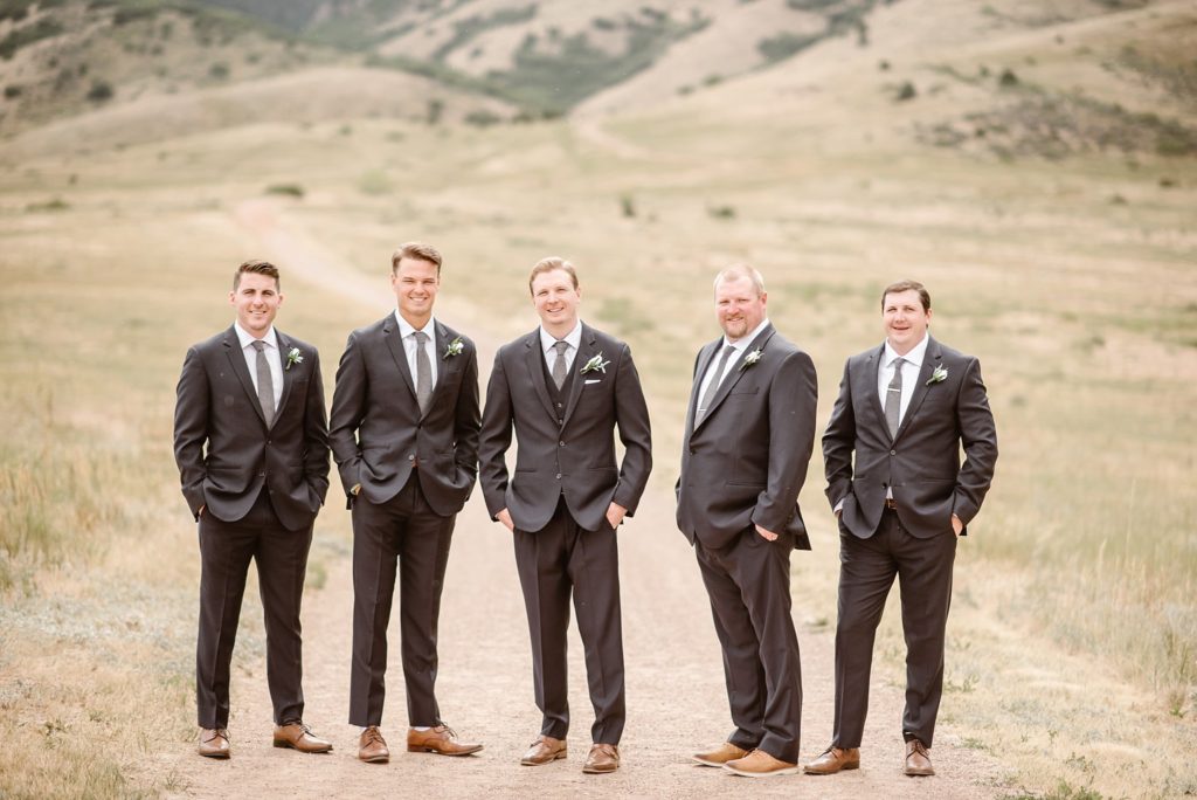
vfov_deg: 16.1
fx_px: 2828
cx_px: 598
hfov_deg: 23.9
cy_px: 400
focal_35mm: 85
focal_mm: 85
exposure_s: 1/4000
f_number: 1.8
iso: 200
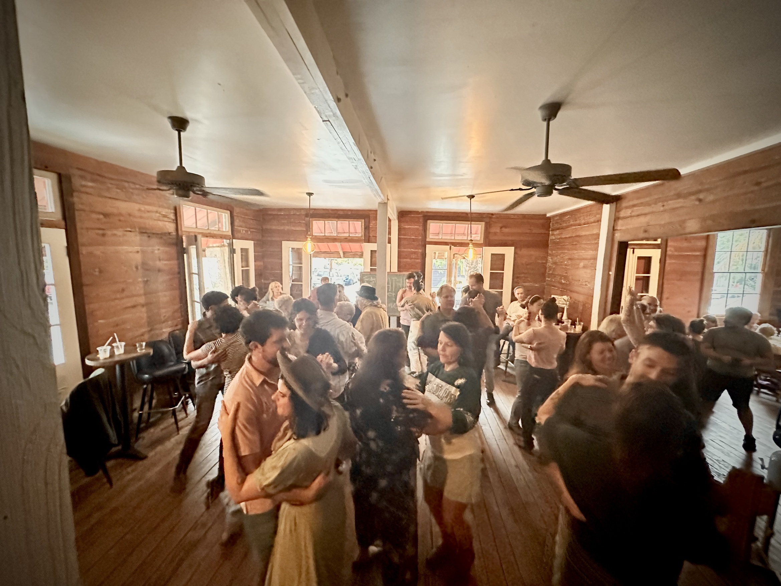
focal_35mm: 14
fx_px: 316
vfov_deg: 85.7
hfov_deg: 102.1
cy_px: 293
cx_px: 390
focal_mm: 2.22
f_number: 2.2
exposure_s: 1/60
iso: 1250
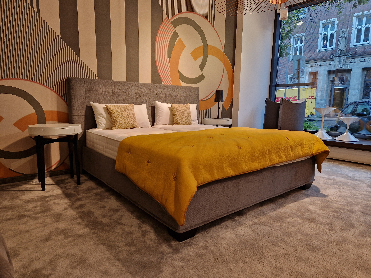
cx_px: 186
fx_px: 247
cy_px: 139
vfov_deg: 58.9
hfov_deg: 73.9
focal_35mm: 23
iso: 80
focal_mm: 5.4
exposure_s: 1/100
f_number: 1.8
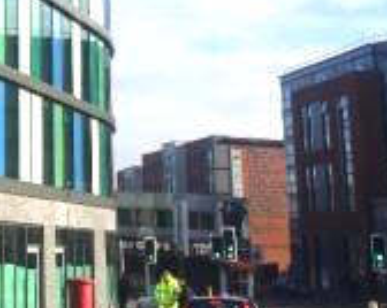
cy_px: -48
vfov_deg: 15.9
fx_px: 1064
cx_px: -147
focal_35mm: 93
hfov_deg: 18.8
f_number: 2.2
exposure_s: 1/1464
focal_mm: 4.15
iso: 32
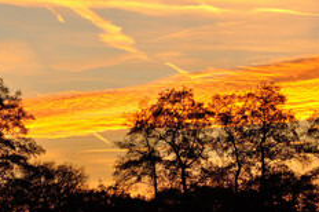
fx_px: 2106
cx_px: 199
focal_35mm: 238
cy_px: 176
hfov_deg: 8.7
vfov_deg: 5.7
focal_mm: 80
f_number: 10
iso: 800
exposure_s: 1/200
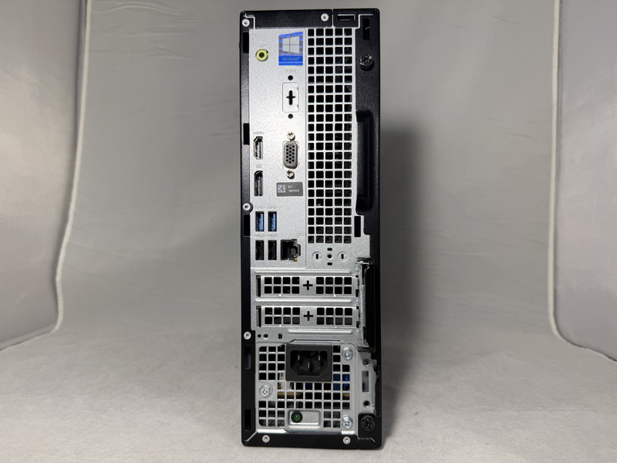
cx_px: 308
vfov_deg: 56.8
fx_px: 428
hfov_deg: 71.6
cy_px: 232
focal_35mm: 24
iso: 100
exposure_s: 1/275
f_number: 1.78
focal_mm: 6.76
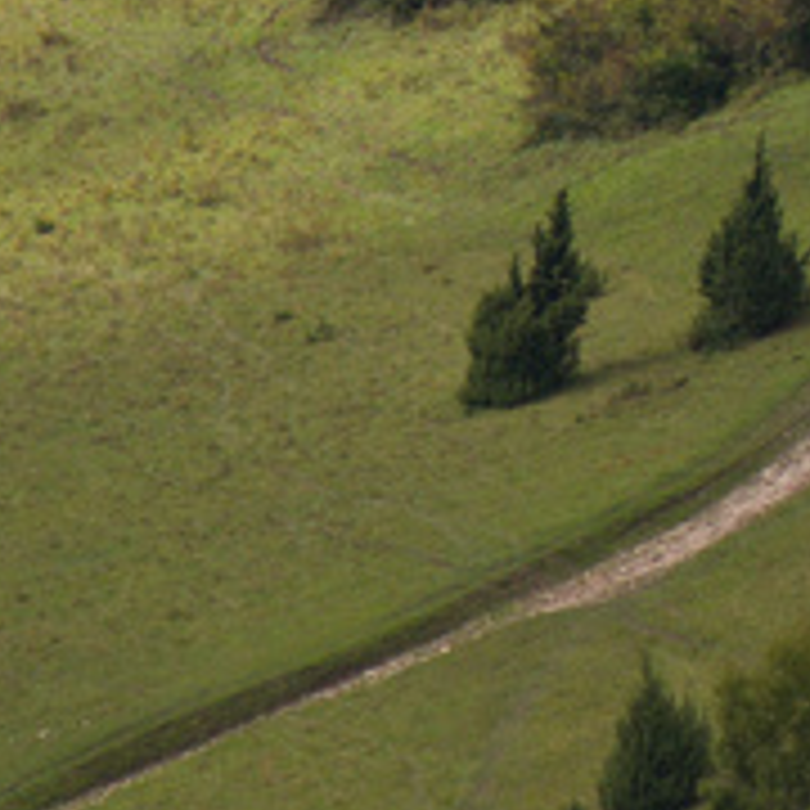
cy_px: -500
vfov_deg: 2.2
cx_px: 1948
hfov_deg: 2.2
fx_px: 21258
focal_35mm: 803
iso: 400
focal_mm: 105
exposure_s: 1/2500
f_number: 4
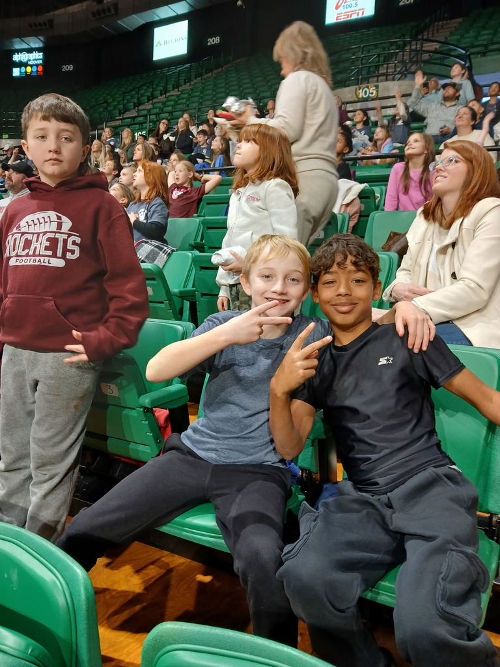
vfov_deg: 67.3
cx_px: 250
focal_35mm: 26
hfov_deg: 53.1
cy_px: 334
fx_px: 501
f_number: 1.8
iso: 200
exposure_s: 1/40
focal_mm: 3.98
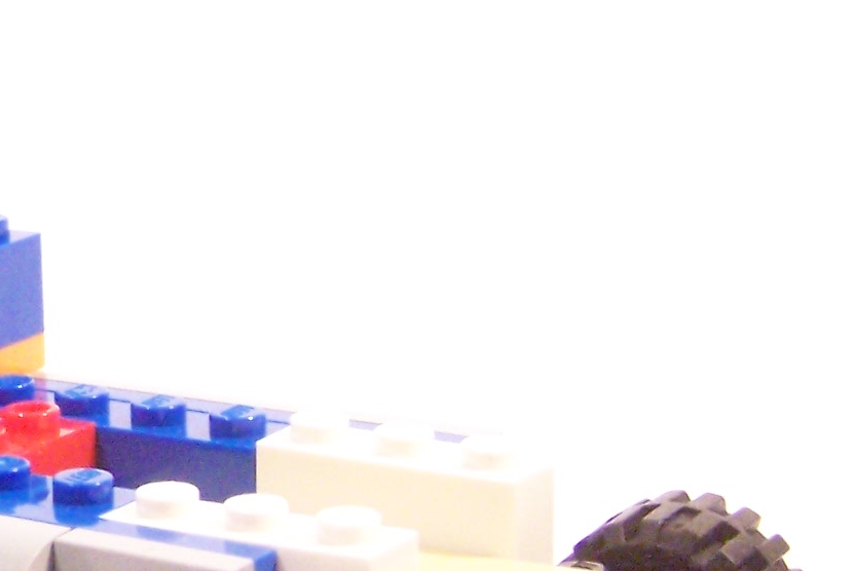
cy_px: 261
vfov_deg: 11.2
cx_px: -129
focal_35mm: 122
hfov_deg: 16.2
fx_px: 2906
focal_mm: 6.3
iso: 400
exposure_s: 1/30
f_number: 3.6
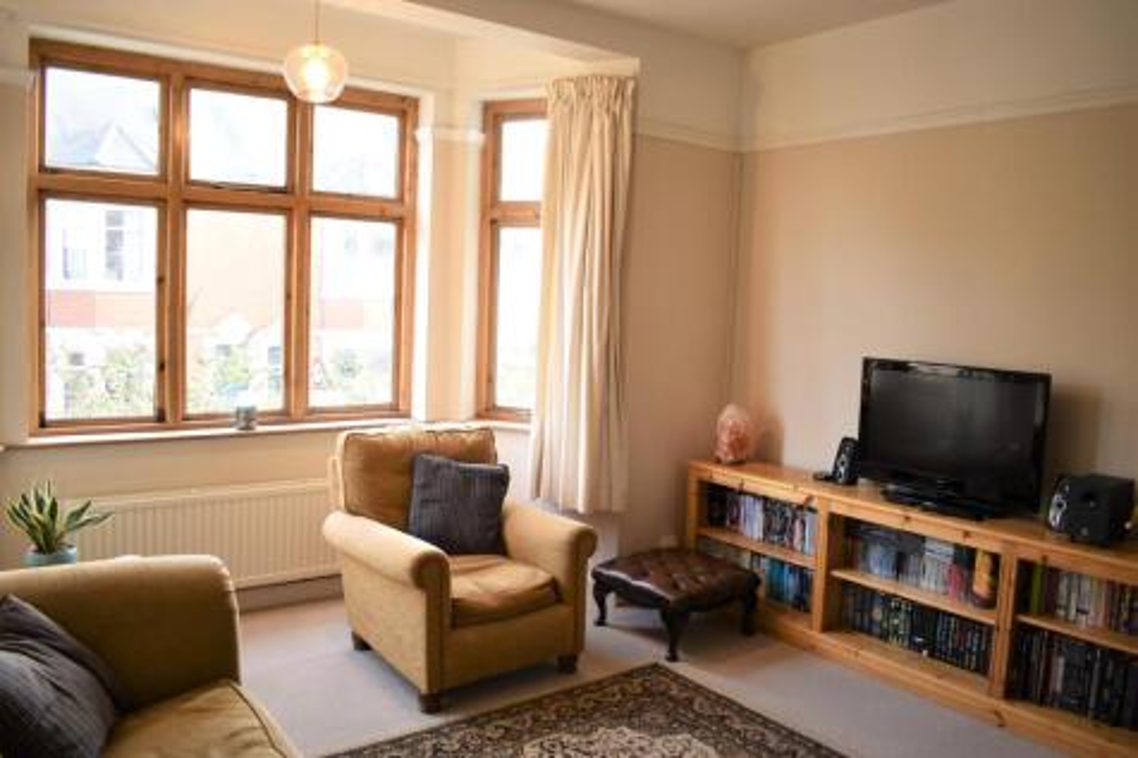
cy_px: 379
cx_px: 569
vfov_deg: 47.9
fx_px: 853
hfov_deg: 67.4
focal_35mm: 27
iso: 200
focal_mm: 18
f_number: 3.5
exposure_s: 1/30
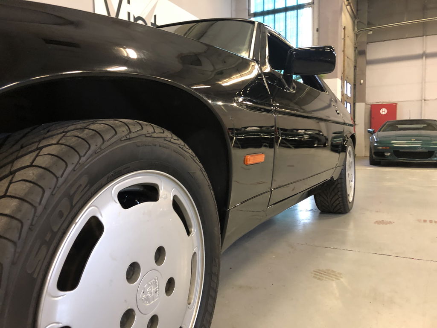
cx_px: 218
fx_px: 353
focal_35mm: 28
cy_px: 164
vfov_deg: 49.7
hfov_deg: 63.4
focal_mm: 3.99
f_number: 1.8
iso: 100
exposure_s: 1/11
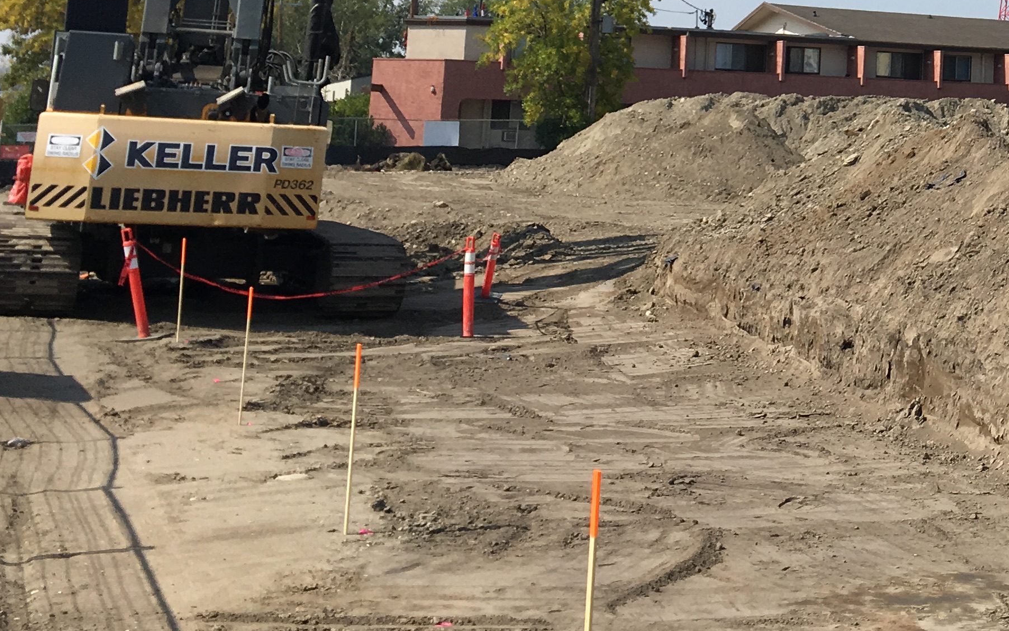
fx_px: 1898
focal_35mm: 69
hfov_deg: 27.5
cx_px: 1087
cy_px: -147
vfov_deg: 17.9
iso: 25
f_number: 2.2
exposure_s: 1/2024
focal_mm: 4.15
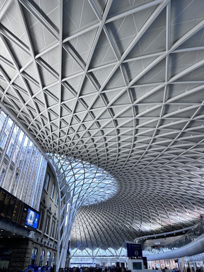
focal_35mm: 24
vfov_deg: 71.6
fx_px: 189
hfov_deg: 56.8
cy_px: 136
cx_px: 102
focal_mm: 6.86
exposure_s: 1/100
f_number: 1.78
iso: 50
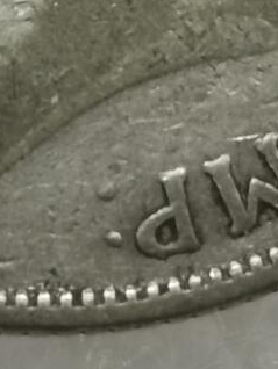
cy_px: -288
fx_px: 3989
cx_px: 72
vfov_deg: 5.2
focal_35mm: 373
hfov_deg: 4.0
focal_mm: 5.56
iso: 80
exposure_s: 1/100
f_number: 1.6
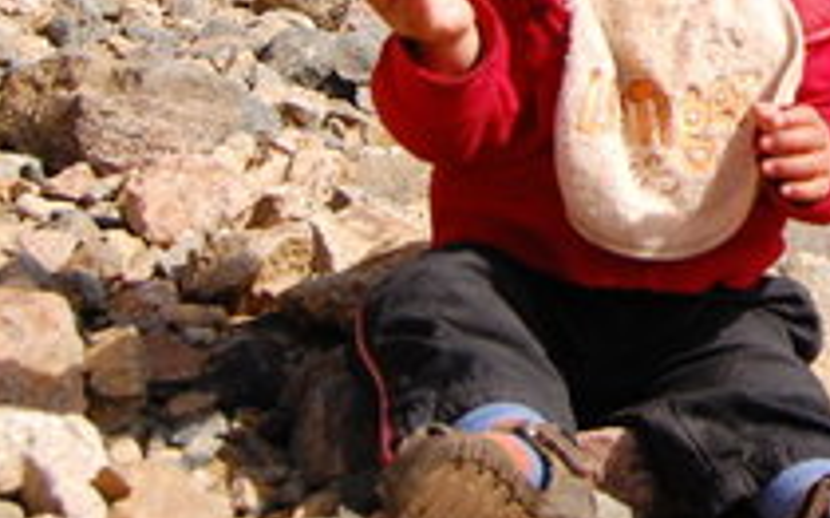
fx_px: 2532
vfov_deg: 11.4
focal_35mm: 112
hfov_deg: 17.0
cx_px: 1221
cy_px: -142
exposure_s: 1/400
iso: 400
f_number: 11
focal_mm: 24
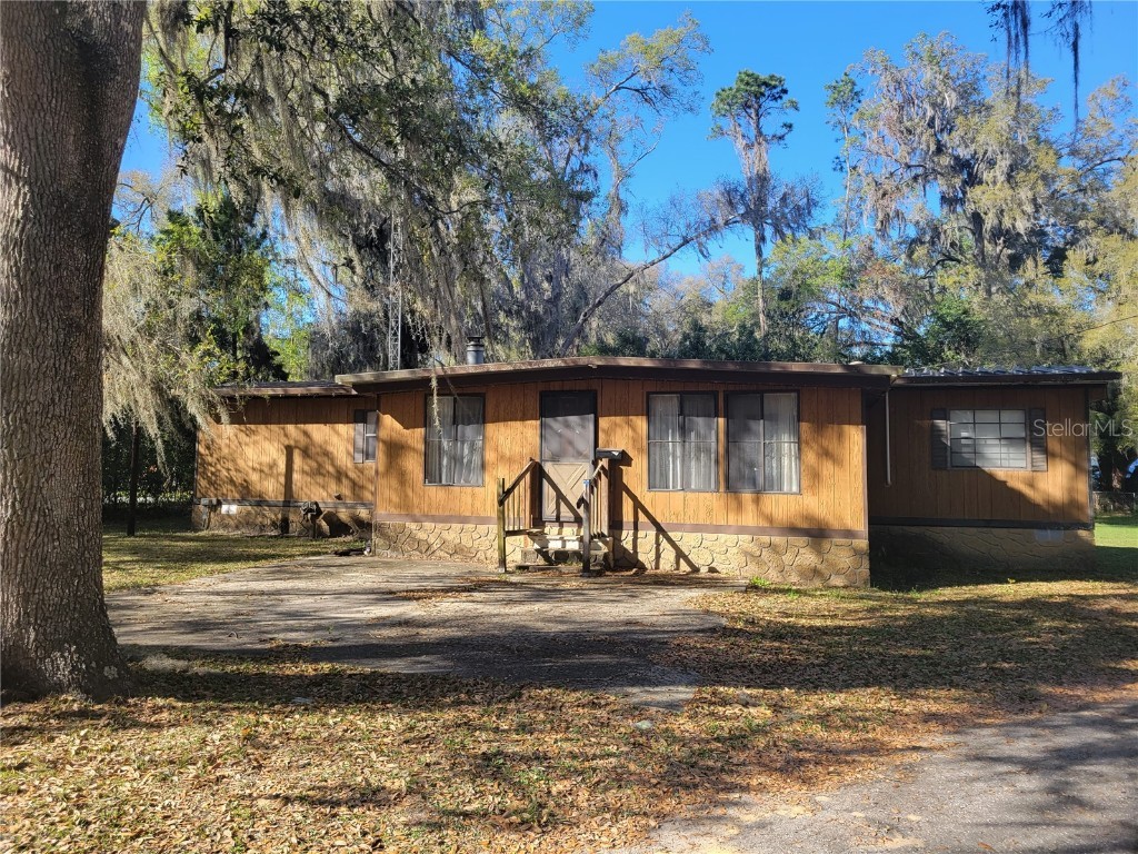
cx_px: 569
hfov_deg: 67.3
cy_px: 427
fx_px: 855
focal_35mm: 26
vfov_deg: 53.1
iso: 40
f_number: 1.8
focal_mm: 5.4
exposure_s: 1/767
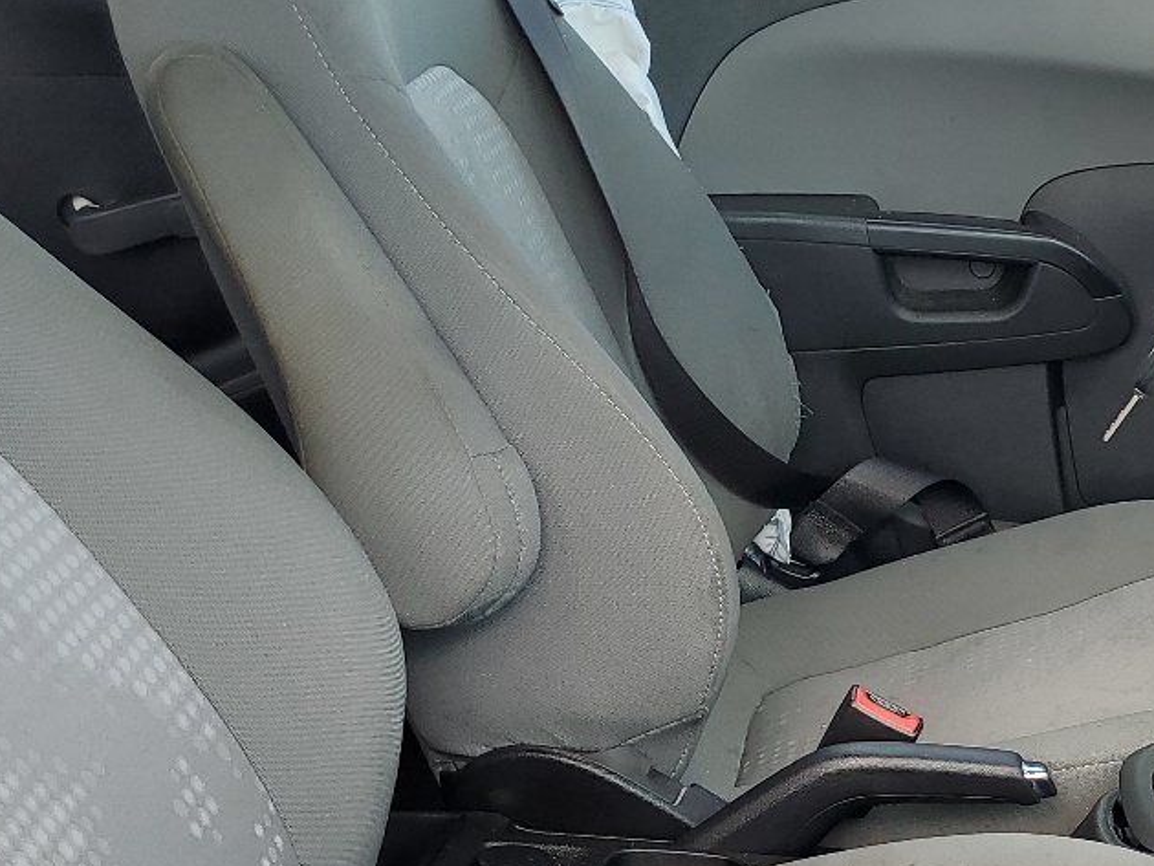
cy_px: 743
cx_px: 1178
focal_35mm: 66
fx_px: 2201
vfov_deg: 21.9
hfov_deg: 27.5
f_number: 1.5
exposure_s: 1/256
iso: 50
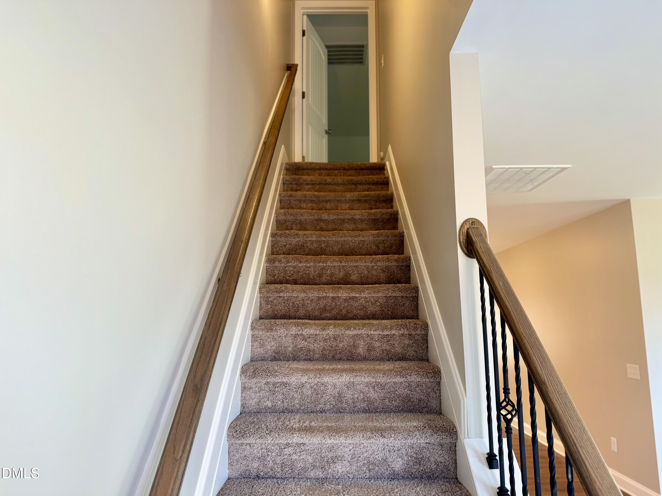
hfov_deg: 71.6
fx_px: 459
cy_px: 248
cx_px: 331
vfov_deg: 56.8
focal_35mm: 24
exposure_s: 1/24
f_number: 1.78
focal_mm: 6.76
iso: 50
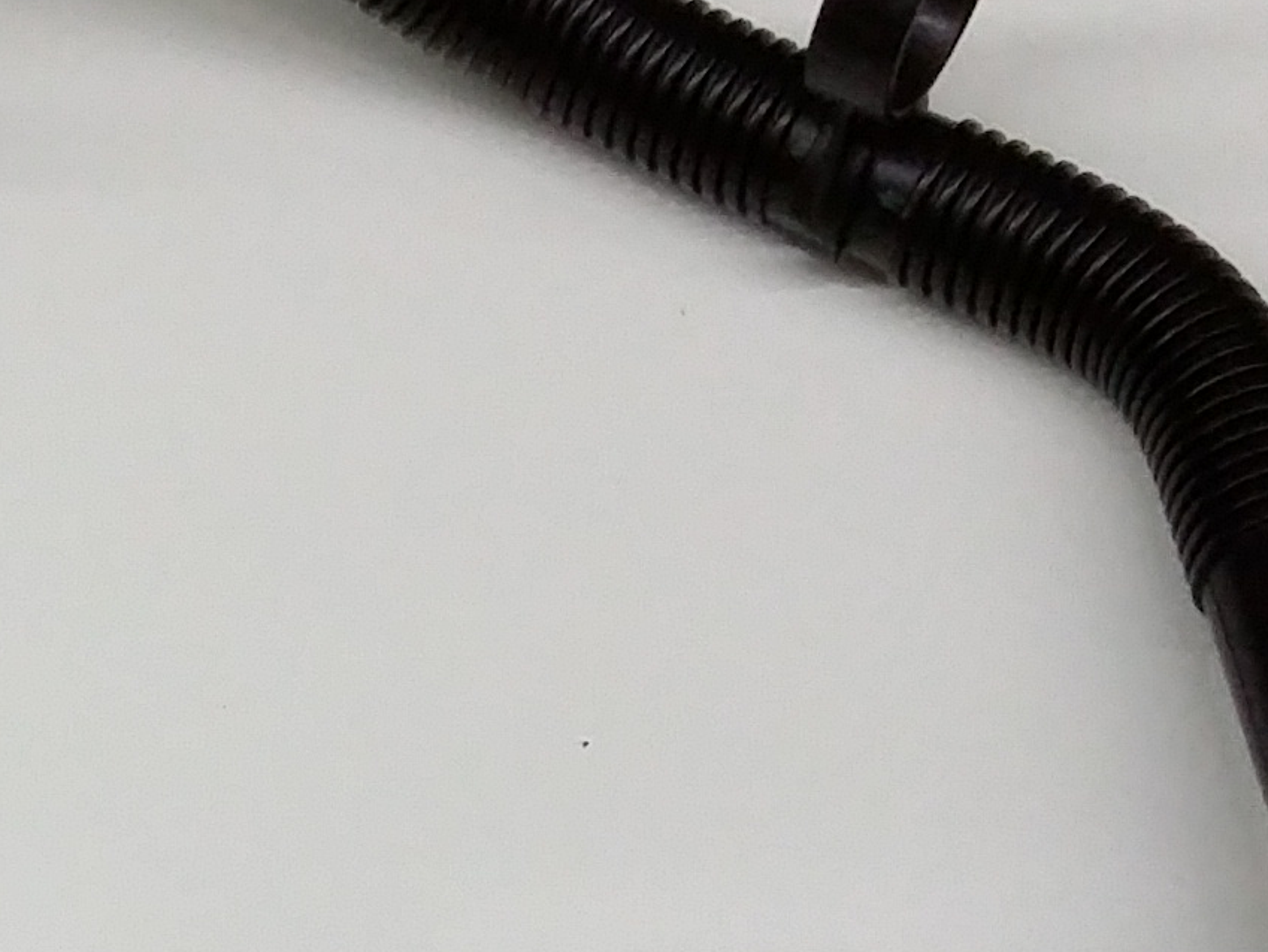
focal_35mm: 123
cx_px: -315
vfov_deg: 11.7
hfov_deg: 15.4
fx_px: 4506
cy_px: 1242
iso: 200
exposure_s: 1/30
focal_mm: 3.4
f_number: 2.4
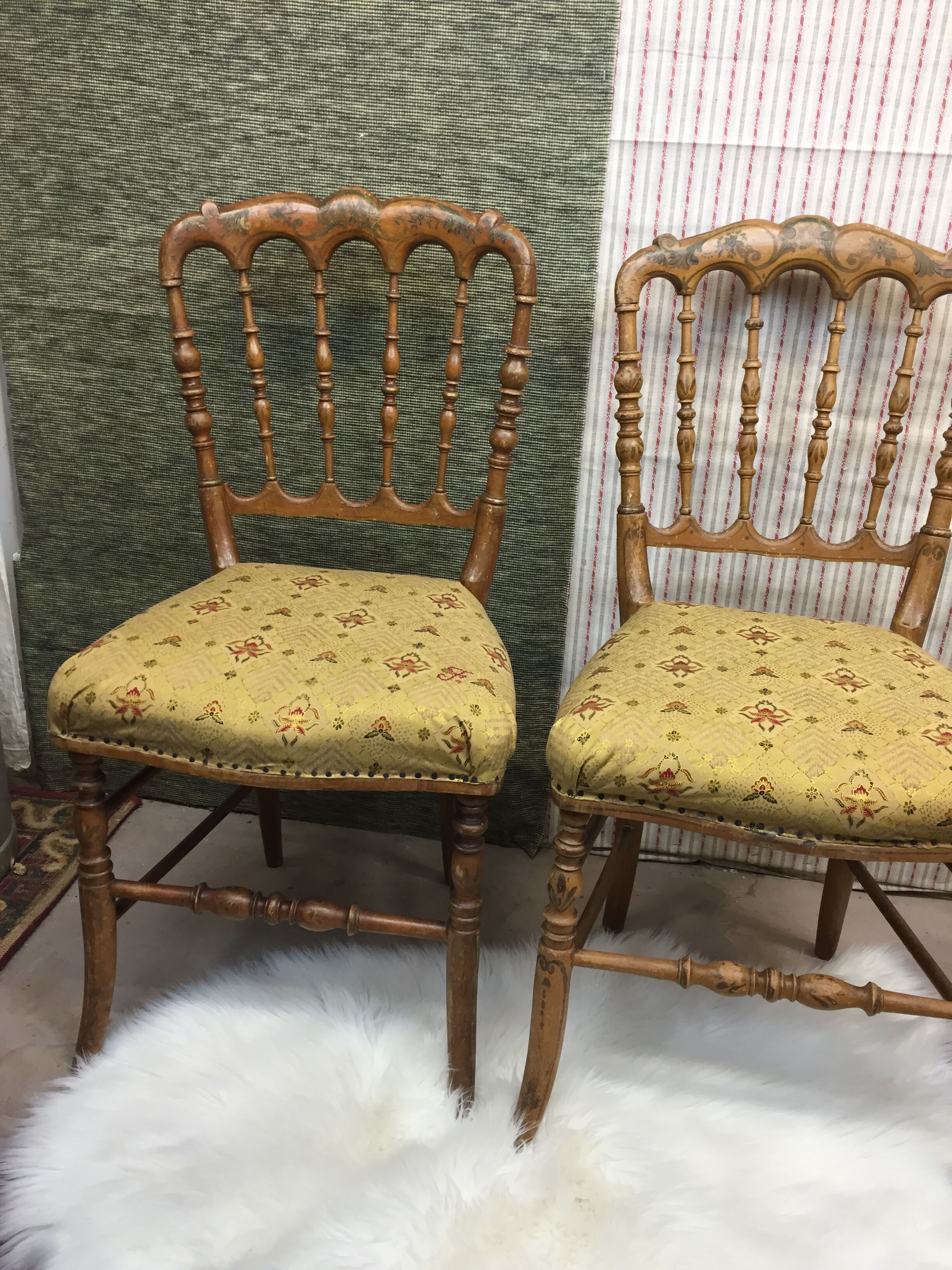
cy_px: 635
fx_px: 1063
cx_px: 476
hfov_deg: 48.2
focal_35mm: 29
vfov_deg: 61.7
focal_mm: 4.15
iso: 40
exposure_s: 1/33
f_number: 2.2
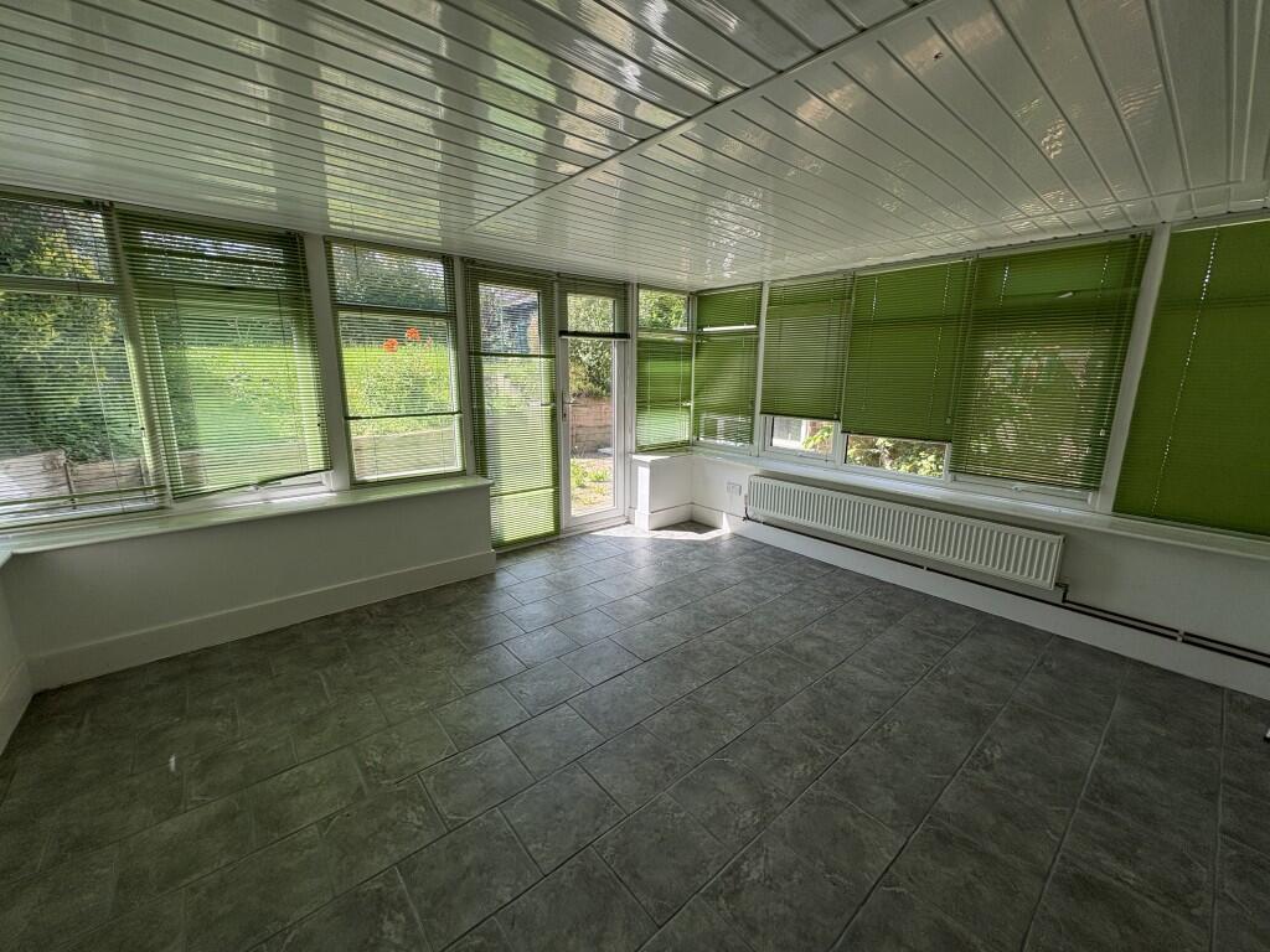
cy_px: 476
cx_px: 635
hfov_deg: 102.1
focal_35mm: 14
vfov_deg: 85.7
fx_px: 514
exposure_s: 1/346
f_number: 2.2
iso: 64
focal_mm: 2.22
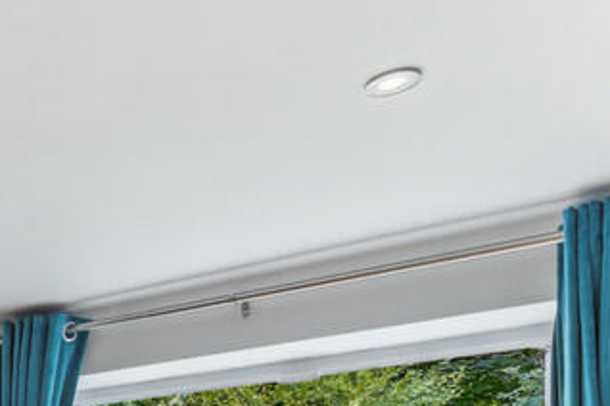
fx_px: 983
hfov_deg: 26.6
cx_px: -263
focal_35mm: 58
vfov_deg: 20.5
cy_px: 579
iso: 640
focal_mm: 18
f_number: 6.3
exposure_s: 1/30
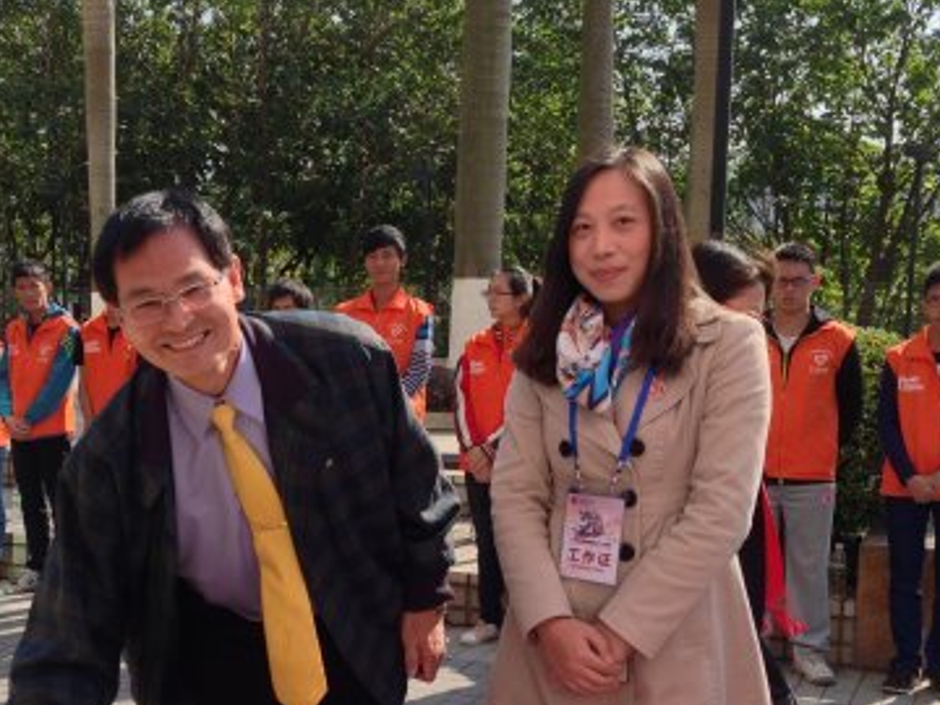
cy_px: 496
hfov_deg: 34.7
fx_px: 1494
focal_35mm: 55
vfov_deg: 26.3
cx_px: 339
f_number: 2.4
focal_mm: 4.13
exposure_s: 1/609
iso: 50
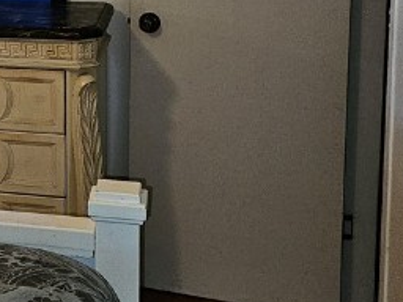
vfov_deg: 15.6
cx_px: -181
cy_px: -30
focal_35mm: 92
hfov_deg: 19.0
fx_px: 1071
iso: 100
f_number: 1.8
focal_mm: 5.4
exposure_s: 1/24
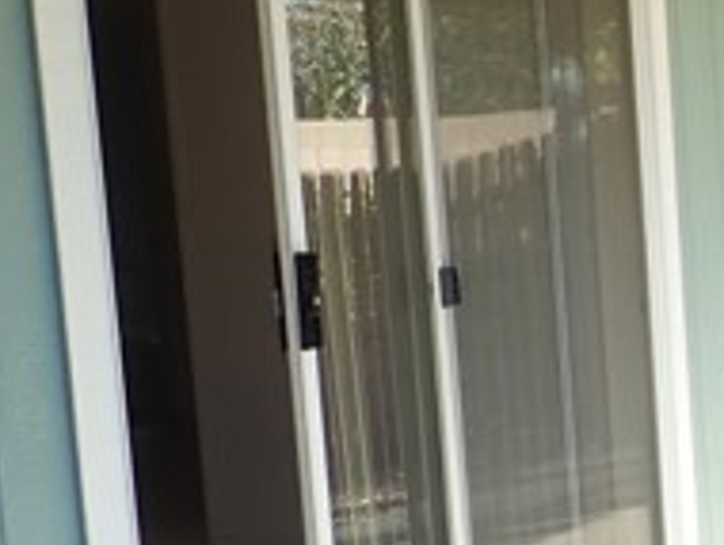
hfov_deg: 19.4
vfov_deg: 17.6
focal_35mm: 84
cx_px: 1174
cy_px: 343
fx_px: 1759
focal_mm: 4.5
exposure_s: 1/160
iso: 100
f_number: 2.8
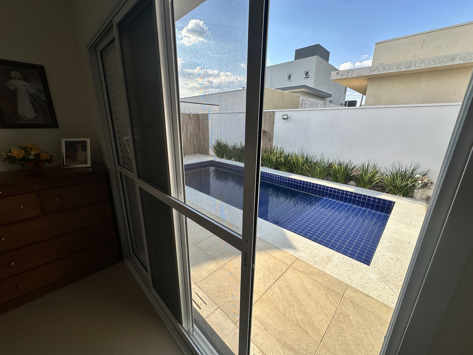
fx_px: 191
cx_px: 236
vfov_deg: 85.7
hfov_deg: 102.1
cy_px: 178
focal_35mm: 14
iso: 40
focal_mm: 2.22
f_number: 2.2
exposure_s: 1/569
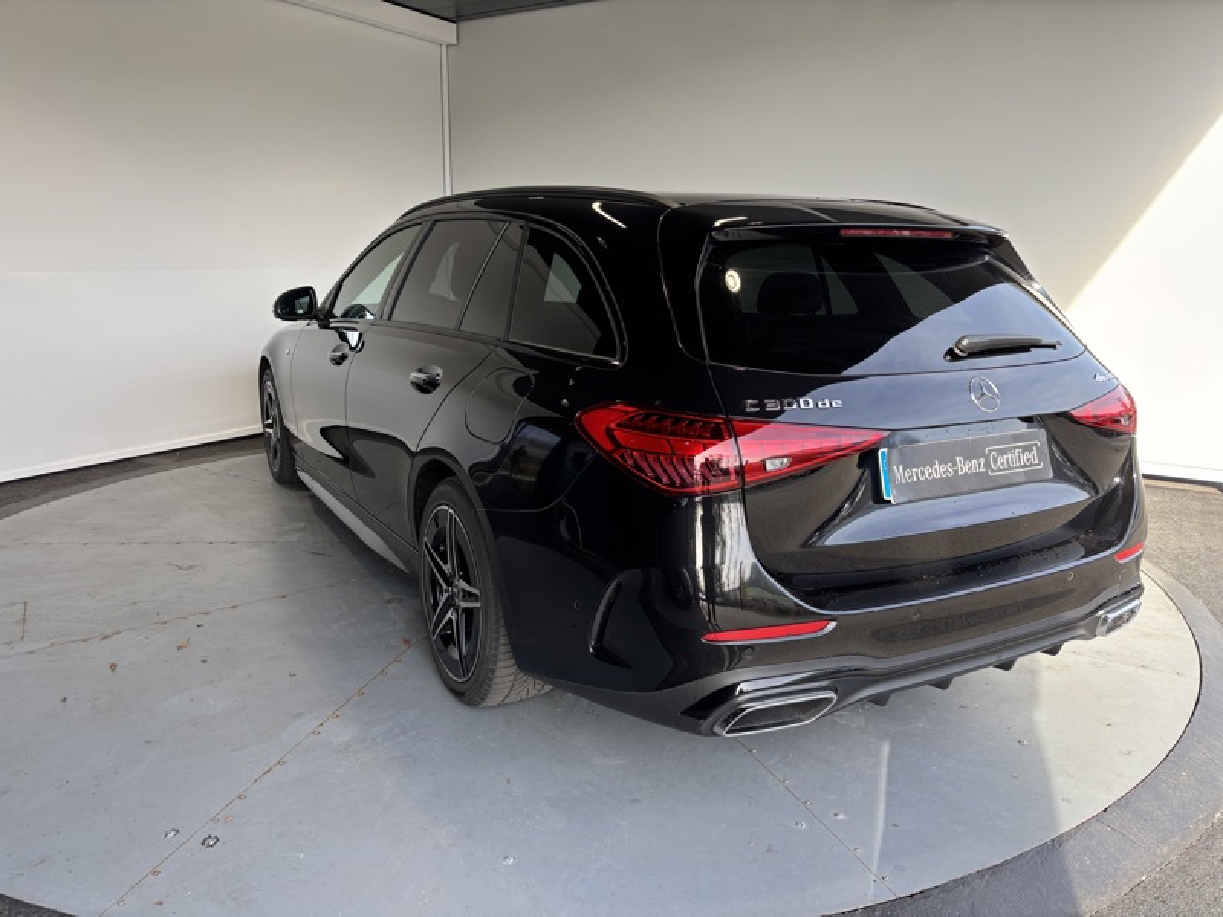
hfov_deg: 67.3
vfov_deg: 53.1
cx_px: 612
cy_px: 458
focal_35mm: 26
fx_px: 919
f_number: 1.6
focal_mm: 5.96
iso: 40
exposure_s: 1/200
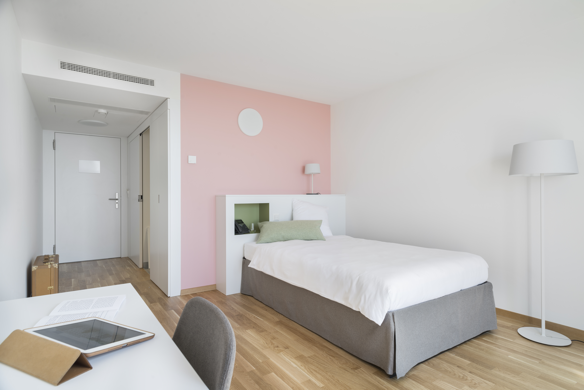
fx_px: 325
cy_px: 195
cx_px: 292
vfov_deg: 62.0
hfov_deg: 84.0
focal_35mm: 20
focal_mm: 20
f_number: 11
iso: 100
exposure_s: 1/8
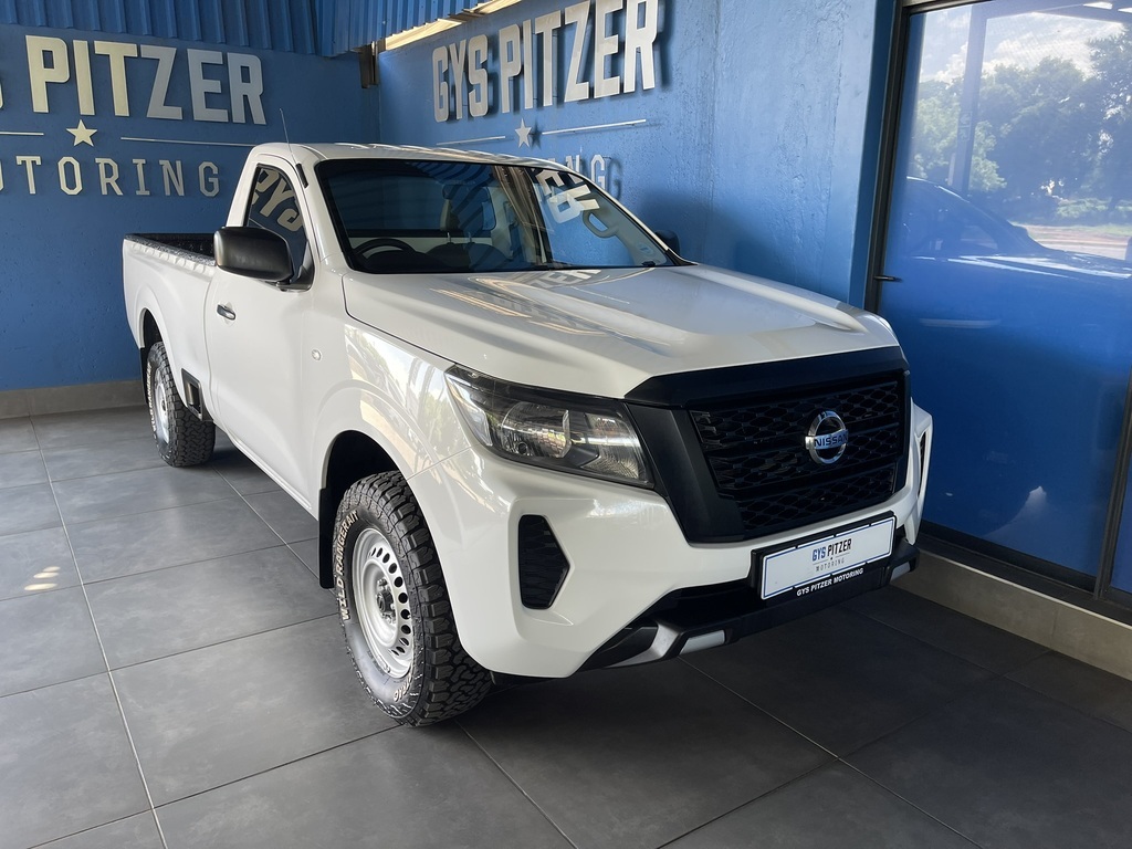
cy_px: 424
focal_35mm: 25
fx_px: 818
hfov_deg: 69.4
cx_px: 566
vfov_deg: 54.9
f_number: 1.6
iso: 64
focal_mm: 5.1
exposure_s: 1/100
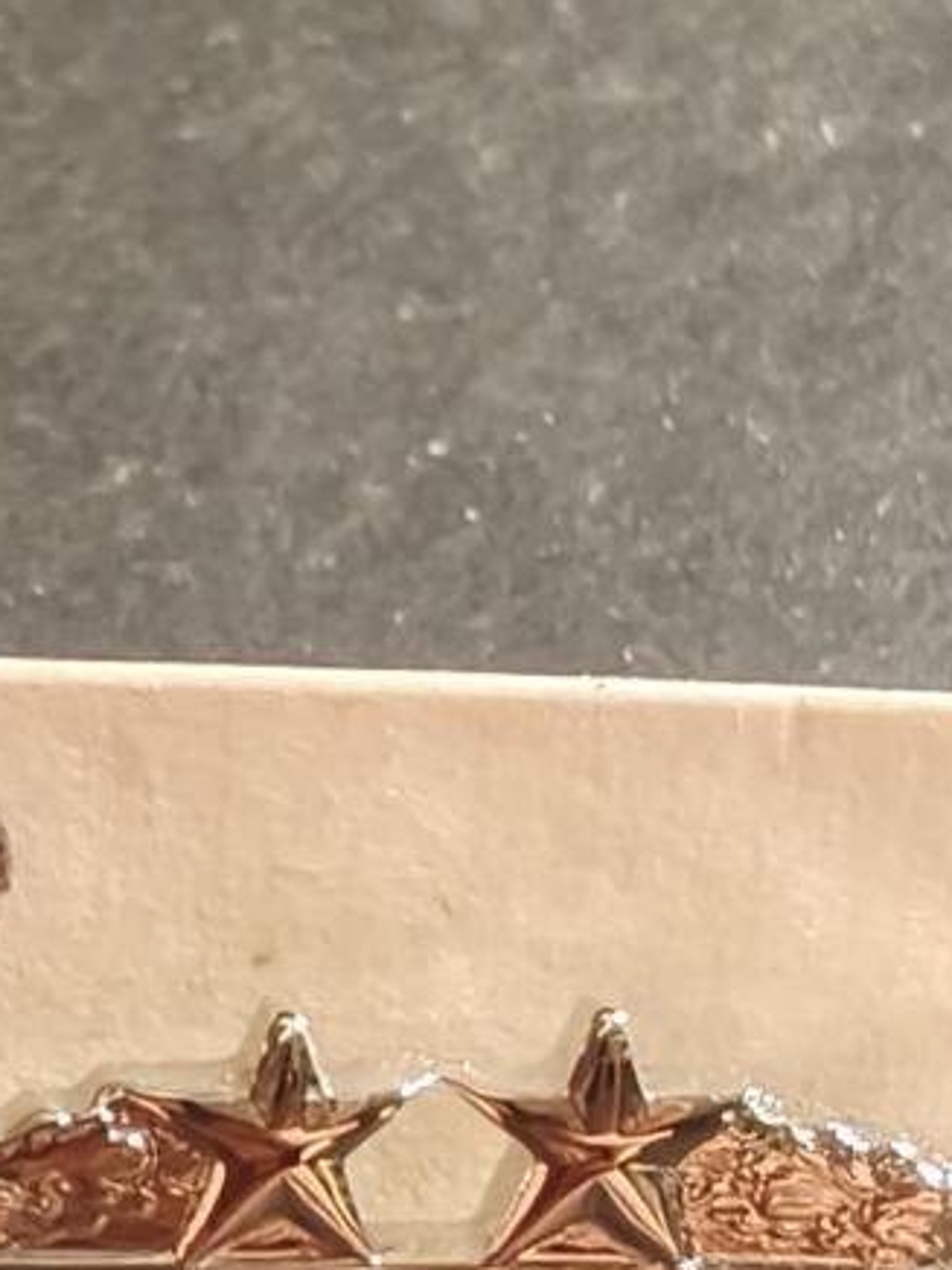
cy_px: 2284
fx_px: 3484
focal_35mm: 95
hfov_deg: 15.6
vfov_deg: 17.0
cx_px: 530
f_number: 2
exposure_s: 1/50
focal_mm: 2.32
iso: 500
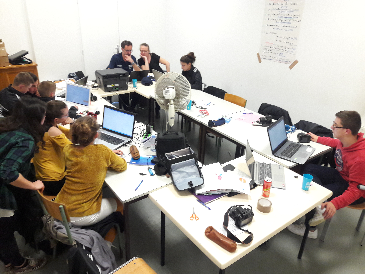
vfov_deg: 49.7
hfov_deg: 63.4
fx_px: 295
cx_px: 182
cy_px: 137
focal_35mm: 28
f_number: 1.9
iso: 200
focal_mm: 3.7
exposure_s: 1/33
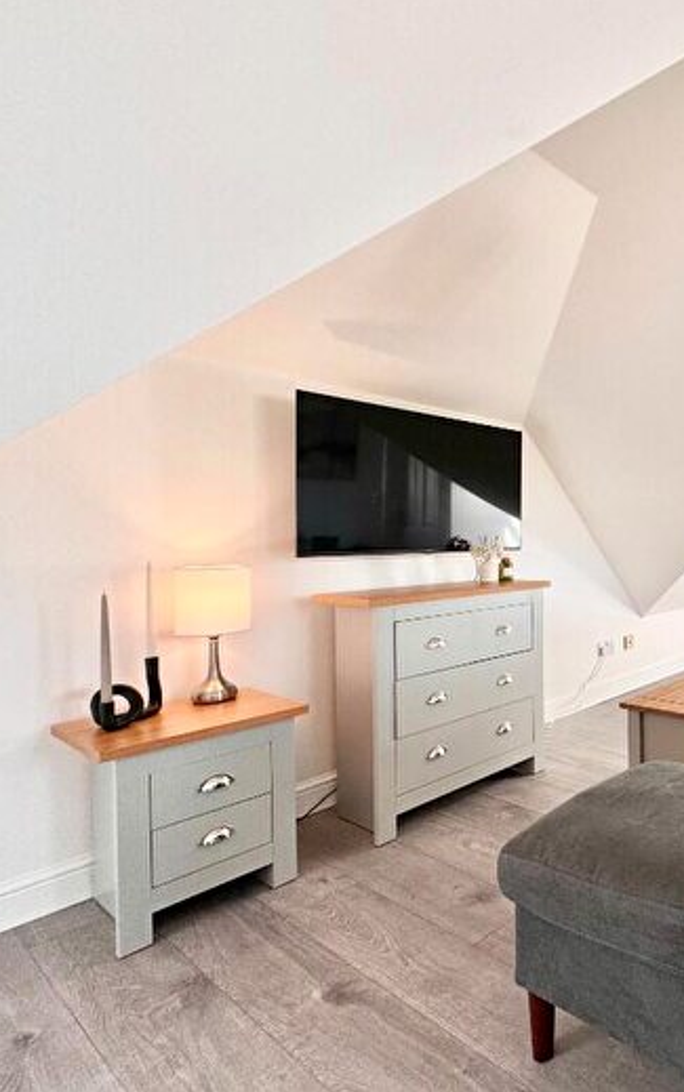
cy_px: 542
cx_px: 703
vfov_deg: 85.0
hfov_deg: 47.9
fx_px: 596
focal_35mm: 20
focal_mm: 2.22
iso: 64
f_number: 2.2
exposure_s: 1/99
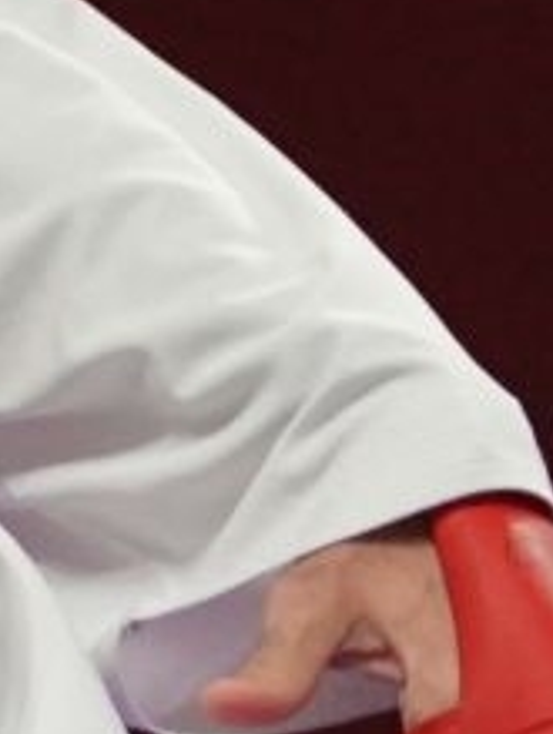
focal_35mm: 2414
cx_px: 328
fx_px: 51270
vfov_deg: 0.8
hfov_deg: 0.6
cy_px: 620
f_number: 4
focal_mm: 204
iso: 2500
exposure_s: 1/1000
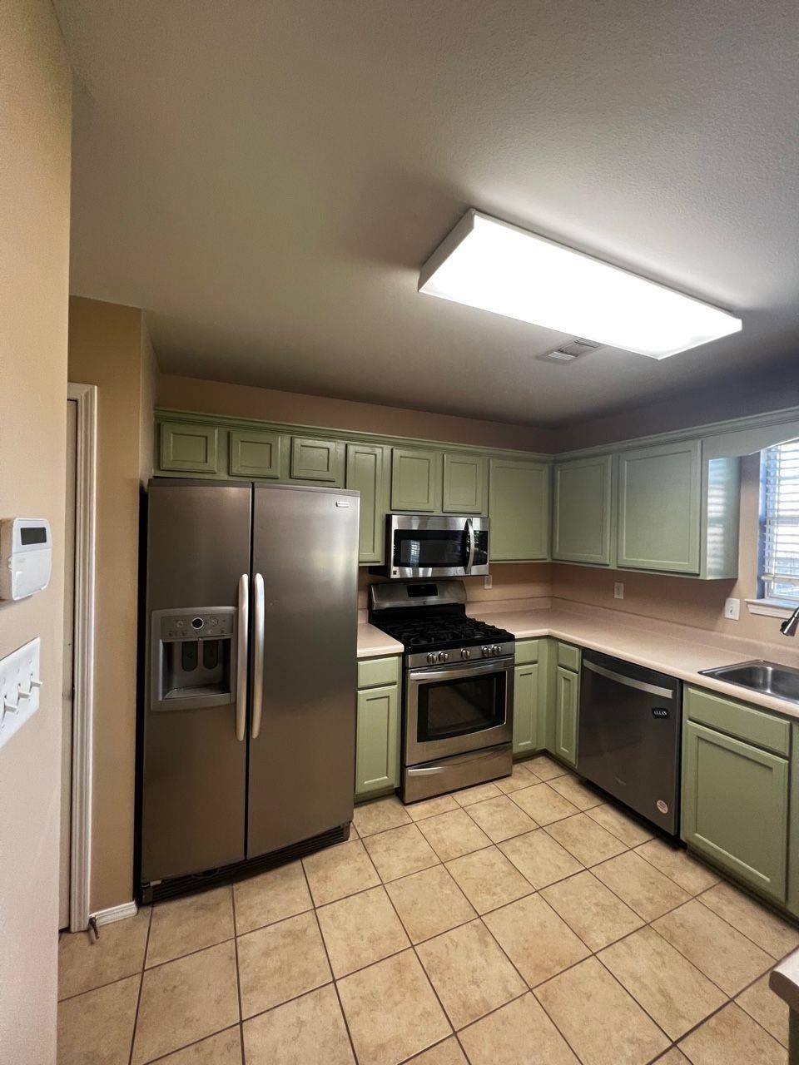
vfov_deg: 106.2
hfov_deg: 89.9
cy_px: 532
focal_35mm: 13
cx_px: 400
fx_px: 400
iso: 160
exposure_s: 1/60
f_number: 1.8
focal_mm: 1.57
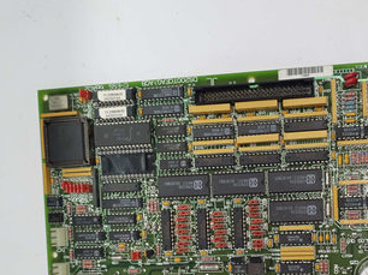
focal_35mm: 51
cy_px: 225
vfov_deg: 27.9
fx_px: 542
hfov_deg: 37.0
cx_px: 251
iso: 250
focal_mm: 4.75
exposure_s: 1/50
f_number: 1.8
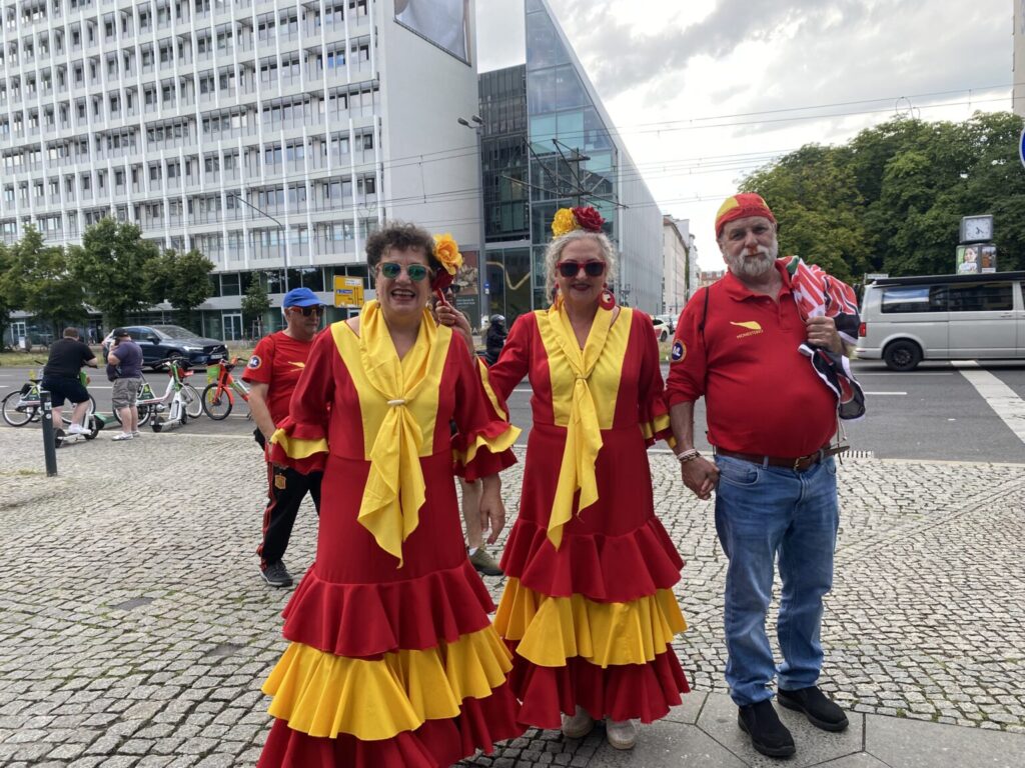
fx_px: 770
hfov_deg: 67.3
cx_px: 512
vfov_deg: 53.1
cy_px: 384
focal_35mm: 26
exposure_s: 1/368
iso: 32
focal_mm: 4.25
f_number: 1.8
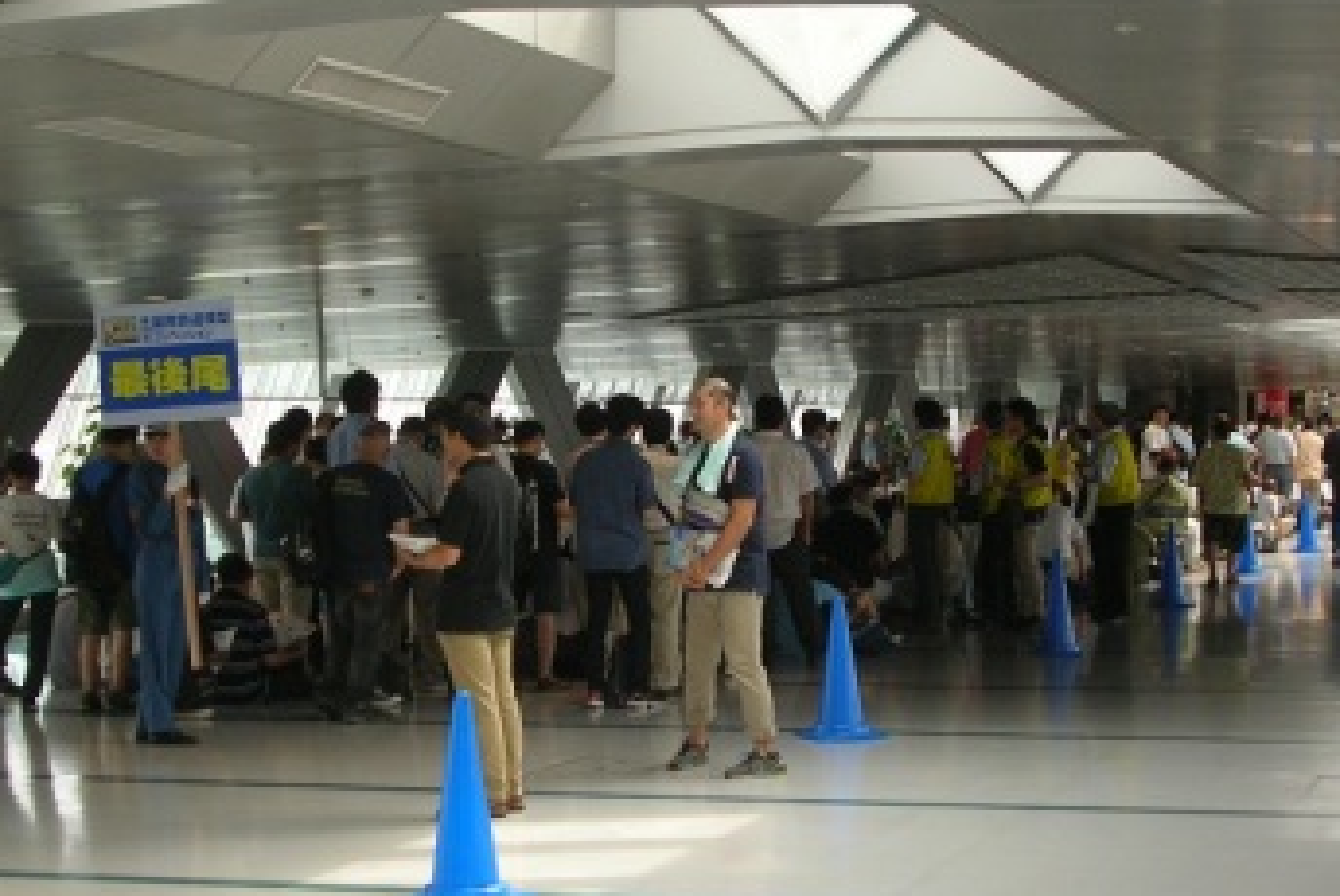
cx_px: 763
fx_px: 2868
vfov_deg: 17.8
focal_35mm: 77
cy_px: 454
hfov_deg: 26.3
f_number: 3.3
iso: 50
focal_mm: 8.5
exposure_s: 1/40.8
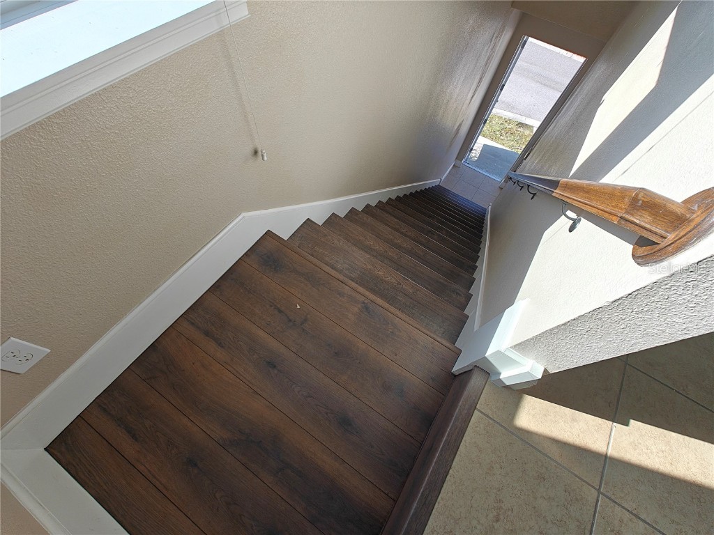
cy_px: 268
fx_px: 289
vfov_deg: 85.7
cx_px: 357
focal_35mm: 14
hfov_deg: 102.1
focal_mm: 2.62
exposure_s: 1/376
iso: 64
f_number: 2.2
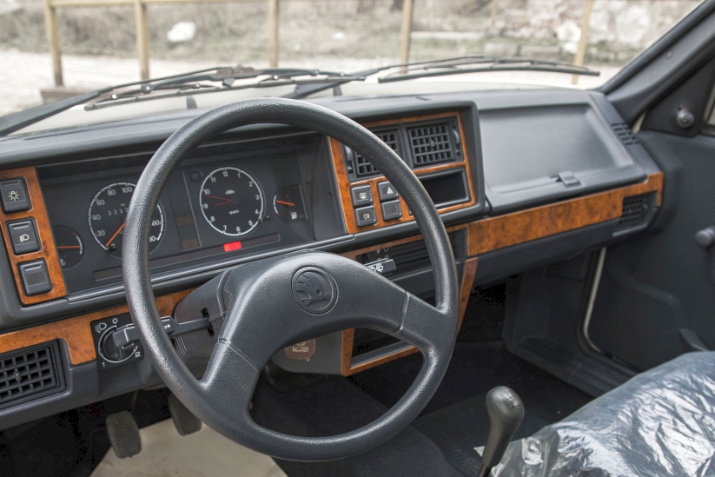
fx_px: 695
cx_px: 344
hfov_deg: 54.4
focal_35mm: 35
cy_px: 344
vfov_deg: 37.2
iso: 500
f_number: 4.5
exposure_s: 1/30
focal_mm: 24
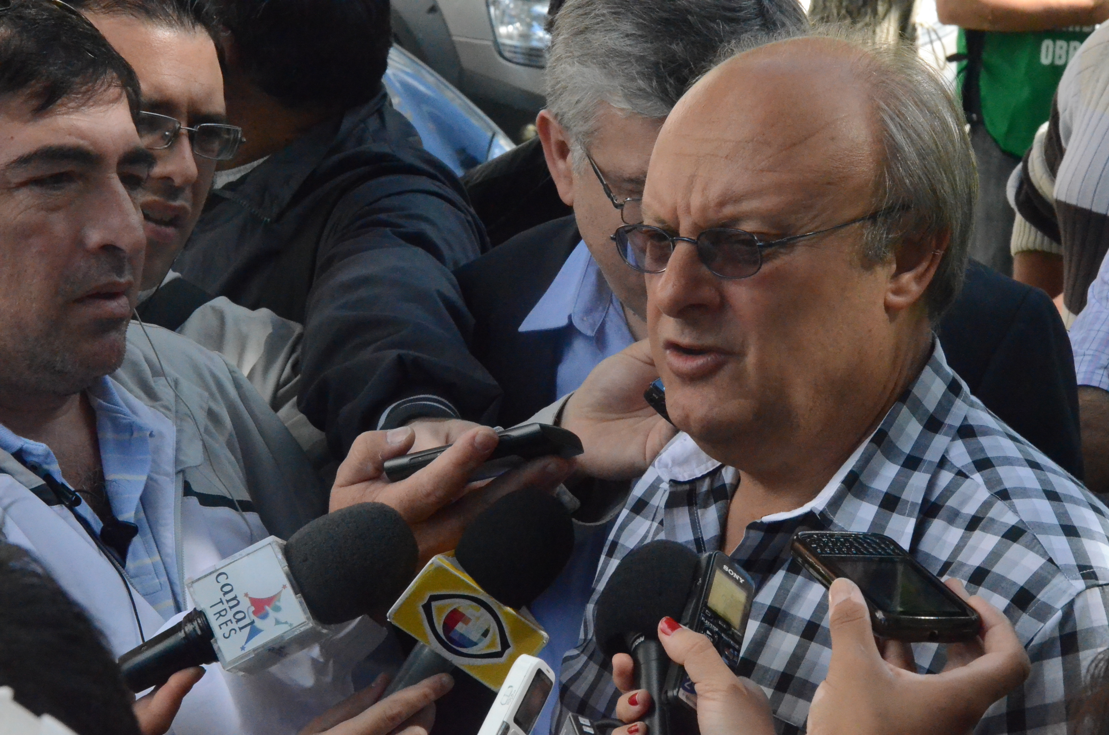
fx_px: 3228
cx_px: 554
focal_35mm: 105
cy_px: 368
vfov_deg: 13.0
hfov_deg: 19.5
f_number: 16
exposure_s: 1/1000
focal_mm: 70
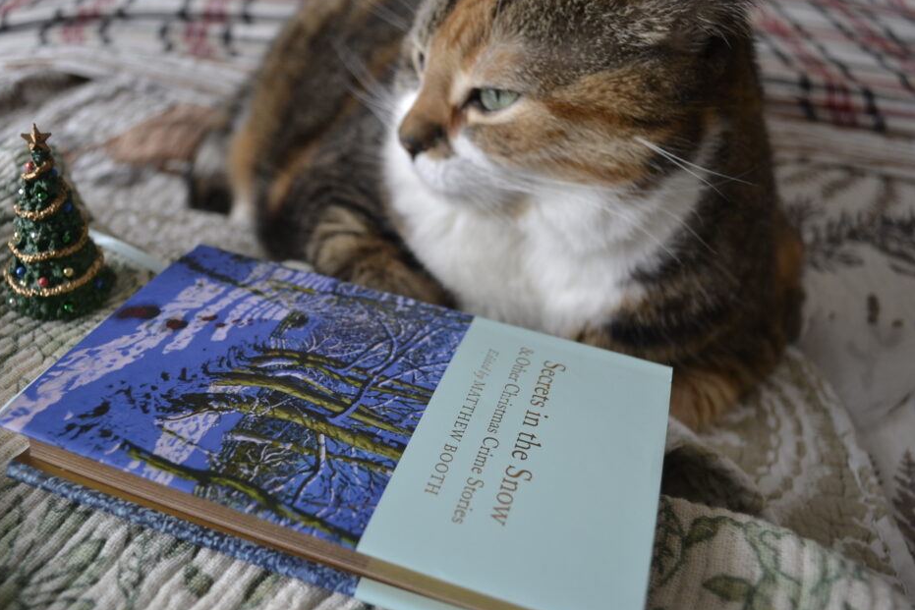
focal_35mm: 33
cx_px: 414
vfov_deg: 40.0
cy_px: 294
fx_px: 839
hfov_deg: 57.1
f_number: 3.8
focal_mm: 20
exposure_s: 1/15
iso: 400
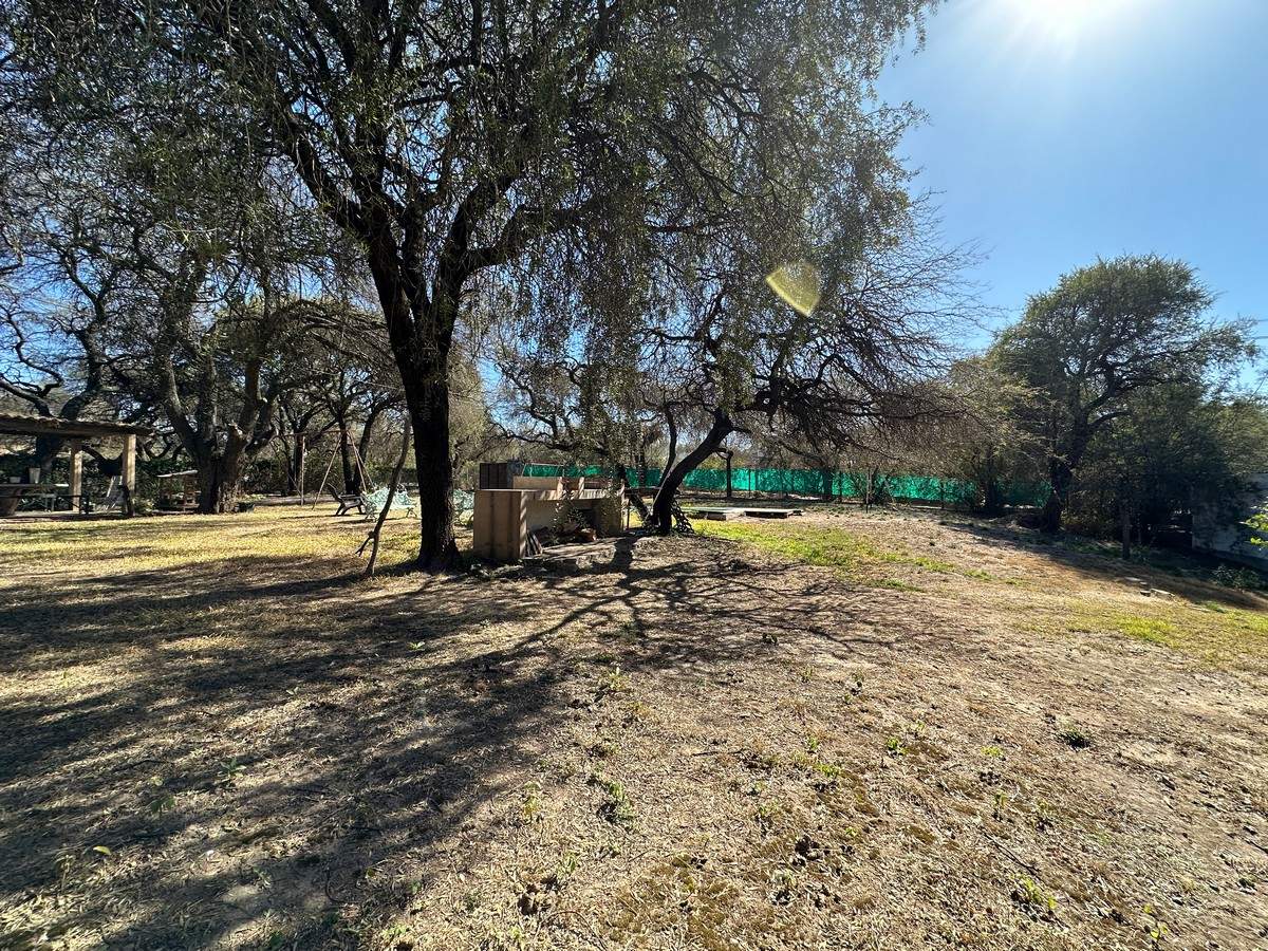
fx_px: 513
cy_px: 476
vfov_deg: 85.7
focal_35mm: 14
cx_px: 634
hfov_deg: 102.1
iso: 40
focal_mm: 2.22
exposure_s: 1/640
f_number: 2.2
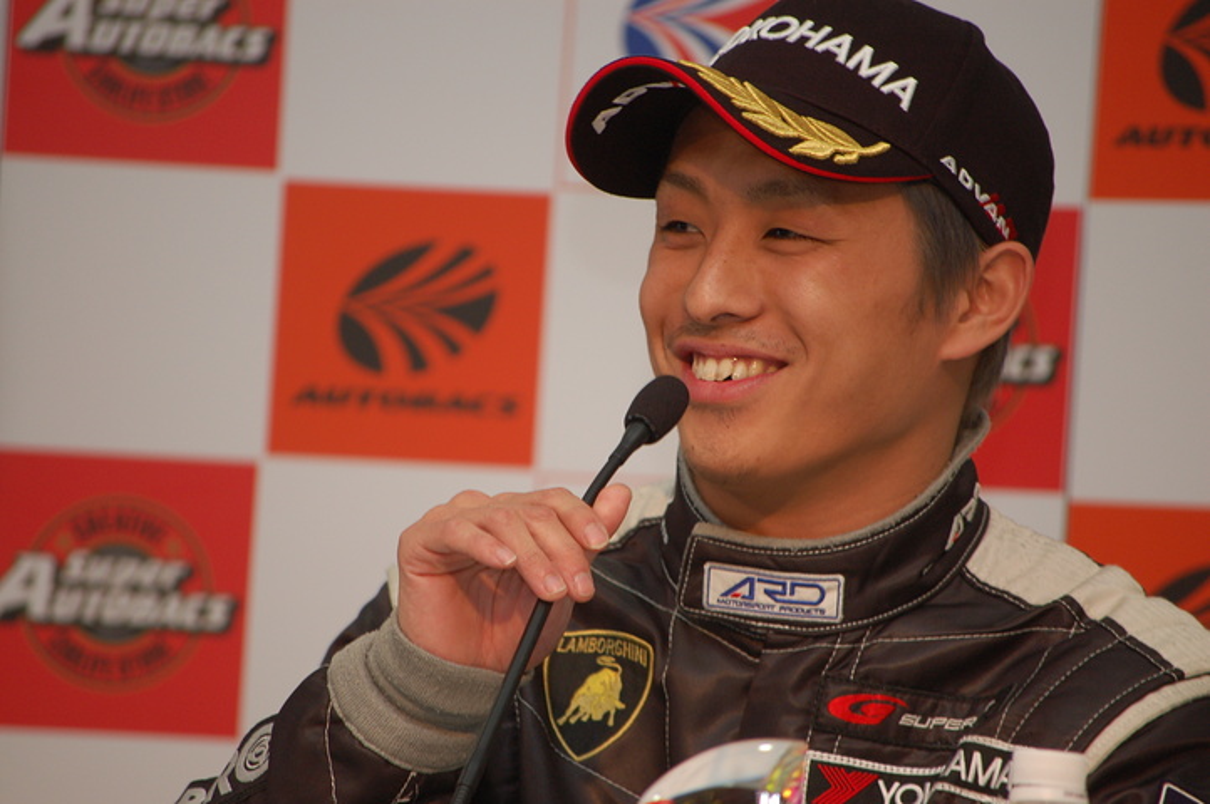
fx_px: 10074
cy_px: 402
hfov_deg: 6.9
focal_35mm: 300
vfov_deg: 4.6
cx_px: 605
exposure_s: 1/60
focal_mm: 200
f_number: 5.6
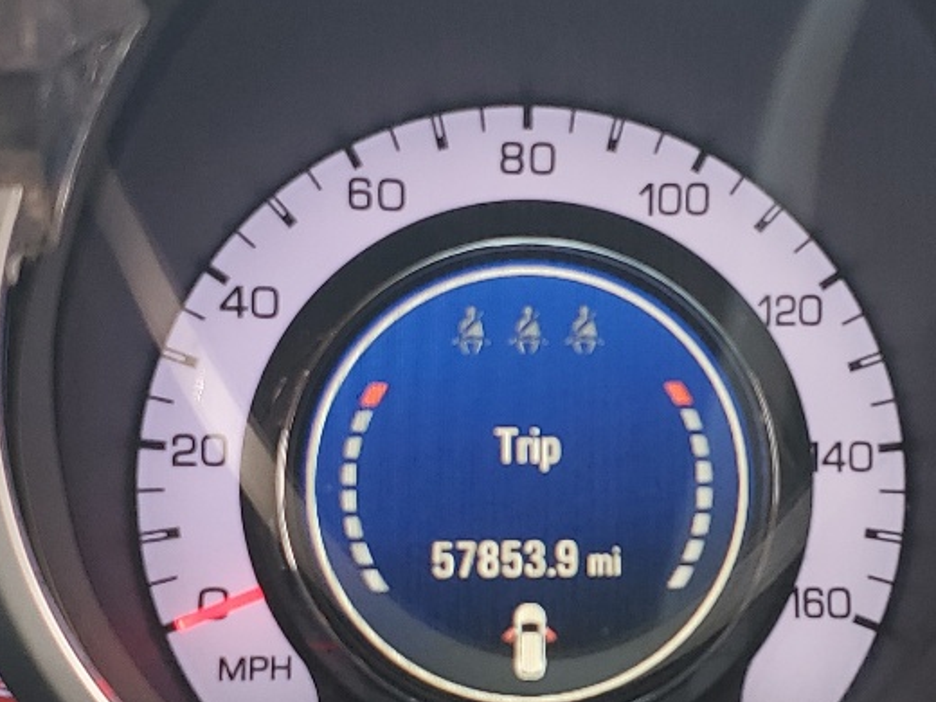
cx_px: 598
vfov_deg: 18.4
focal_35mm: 80
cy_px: 497
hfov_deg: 24.3
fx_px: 2163
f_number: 1.5
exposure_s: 1/122
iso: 50
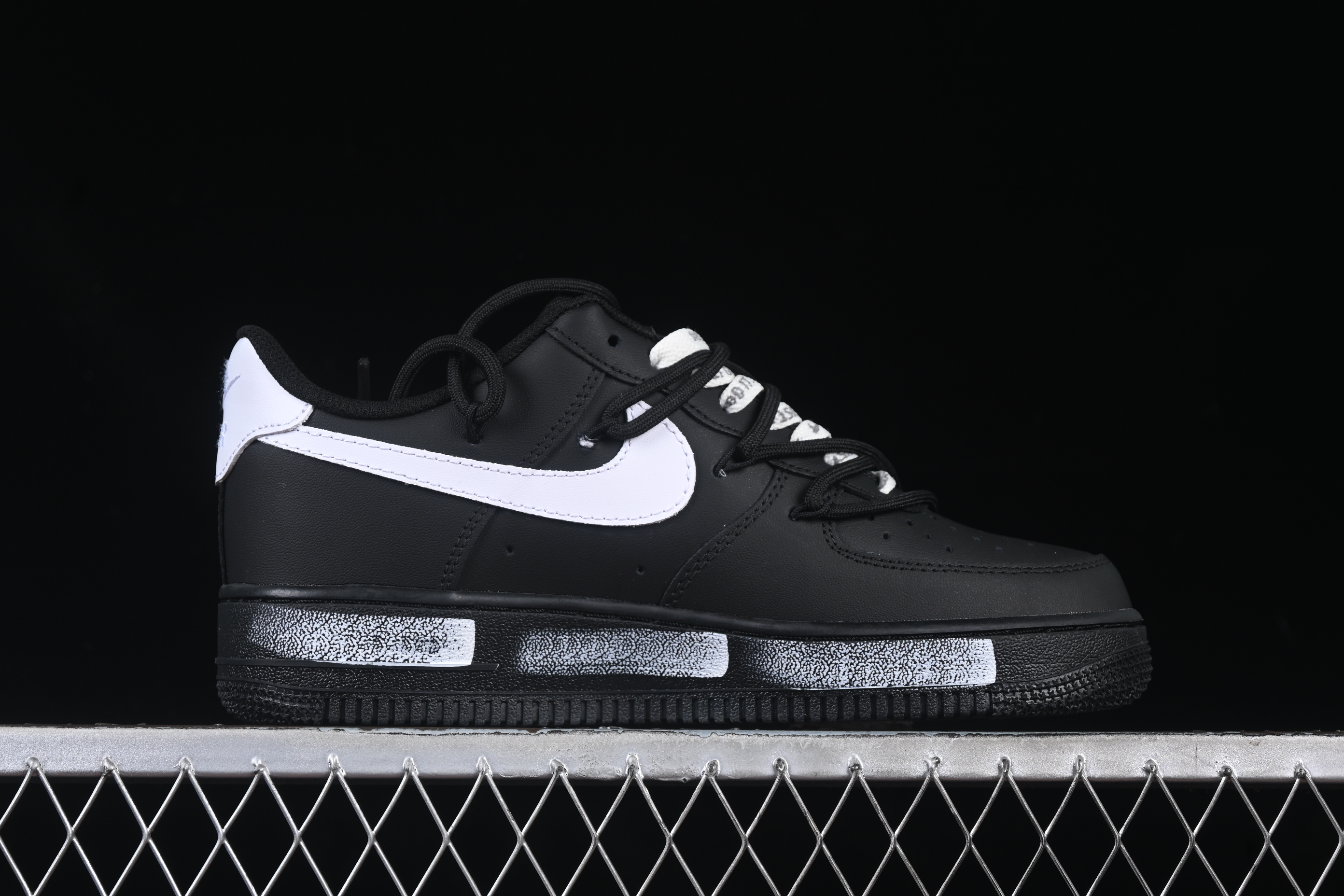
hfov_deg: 27.0
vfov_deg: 18.2
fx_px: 2800
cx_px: 672
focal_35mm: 75
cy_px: 448
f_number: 6.3
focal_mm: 50
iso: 160
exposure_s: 1/60
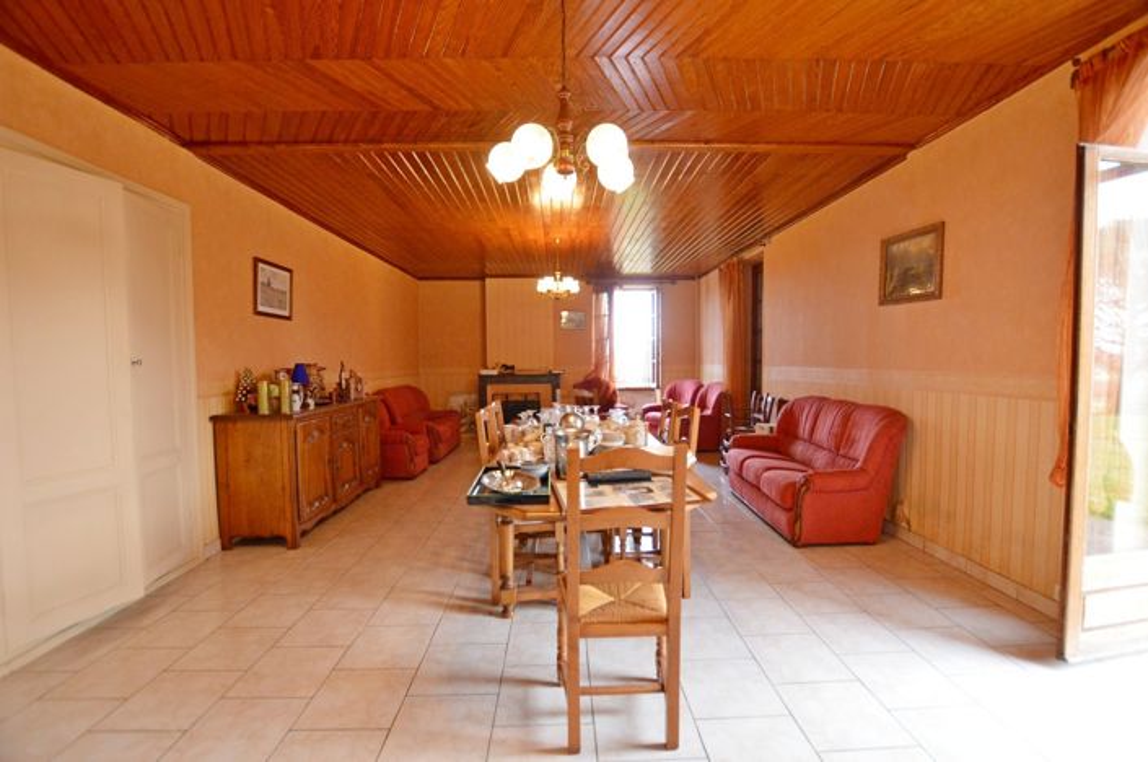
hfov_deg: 100.5
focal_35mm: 15
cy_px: 381
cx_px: 574
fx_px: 478
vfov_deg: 77.2
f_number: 3.5
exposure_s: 1/60
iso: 1250
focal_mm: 10
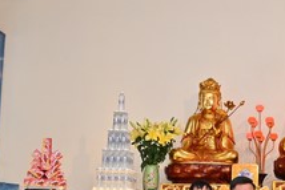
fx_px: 650
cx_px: 322
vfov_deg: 16.4
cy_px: 181
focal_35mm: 82
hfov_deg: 23.1
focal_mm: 27
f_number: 5.6
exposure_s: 1/100
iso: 1600
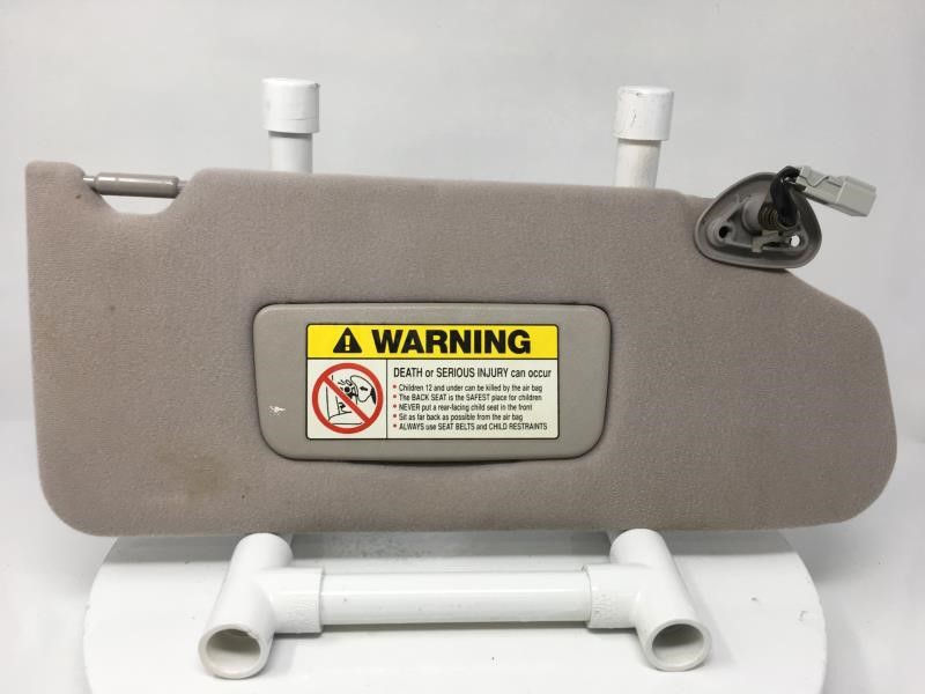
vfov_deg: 48.2
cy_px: 347
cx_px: 462
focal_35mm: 29
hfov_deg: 61.7
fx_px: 775
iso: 40
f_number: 2.2
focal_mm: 4.15
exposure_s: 1/120
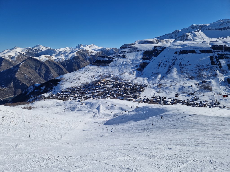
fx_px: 153
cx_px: 115
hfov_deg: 73.9
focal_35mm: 23
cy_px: 86
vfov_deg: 58.9
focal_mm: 5.4
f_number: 1.8
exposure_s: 1/4160
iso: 50
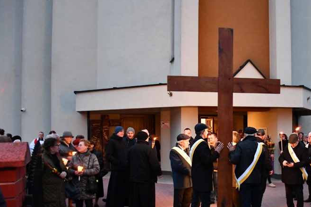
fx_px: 363
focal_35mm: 42
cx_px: 231
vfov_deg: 31.8
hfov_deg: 44.9
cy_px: 129
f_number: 3.5
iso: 3200
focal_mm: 18
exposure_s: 1/80
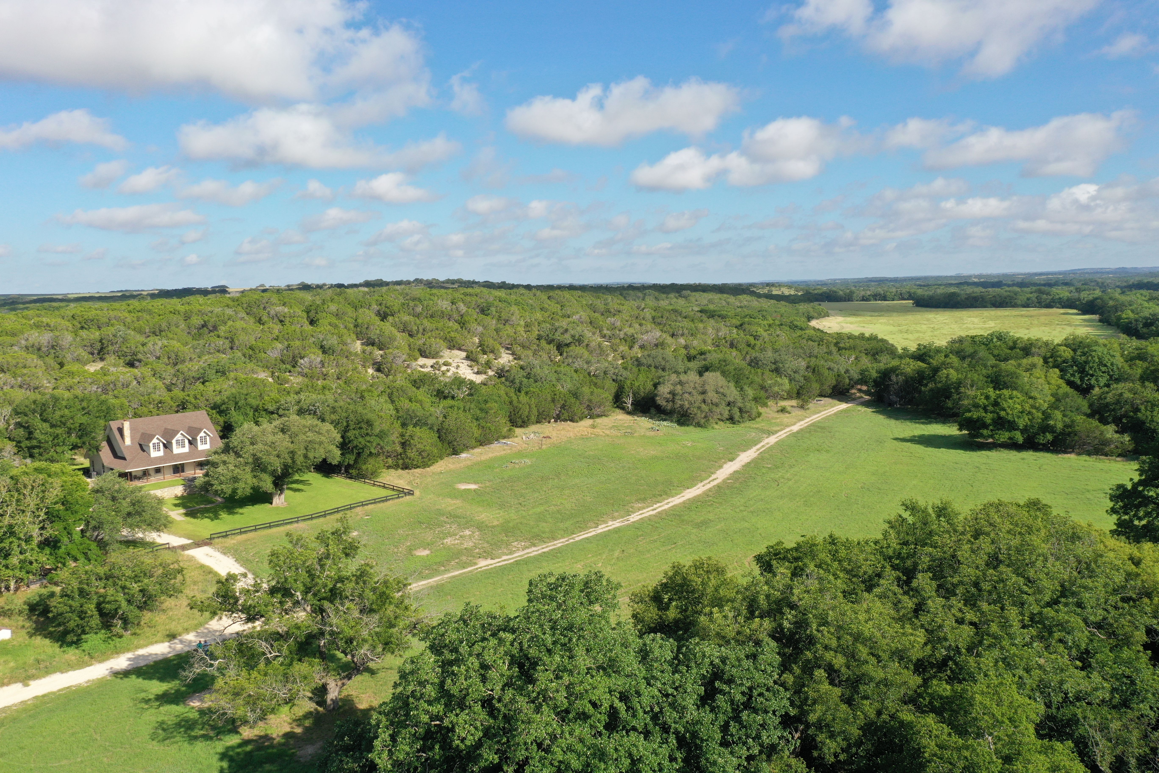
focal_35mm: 28
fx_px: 901
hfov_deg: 65.5
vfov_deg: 46.4
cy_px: 386
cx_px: 580
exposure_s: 1/400
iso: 100
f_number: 5.6
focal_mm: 10.26
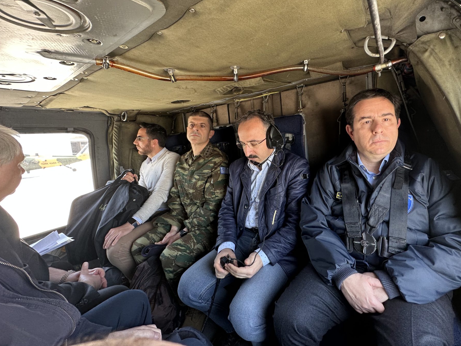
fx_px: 213
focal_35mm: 16
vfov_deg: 78.0
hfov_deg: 94.0
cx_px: 261
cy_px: 159
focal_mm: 2.22
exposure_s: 1/104
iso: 80
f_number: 2.2
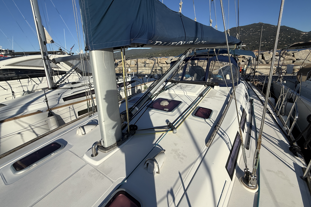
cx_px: 160
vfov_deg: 76.8
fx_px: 130
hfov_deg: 100.4
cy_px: 88
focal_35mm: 15
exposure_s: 1/3460
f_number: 2.2
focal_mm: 2.22
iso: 50
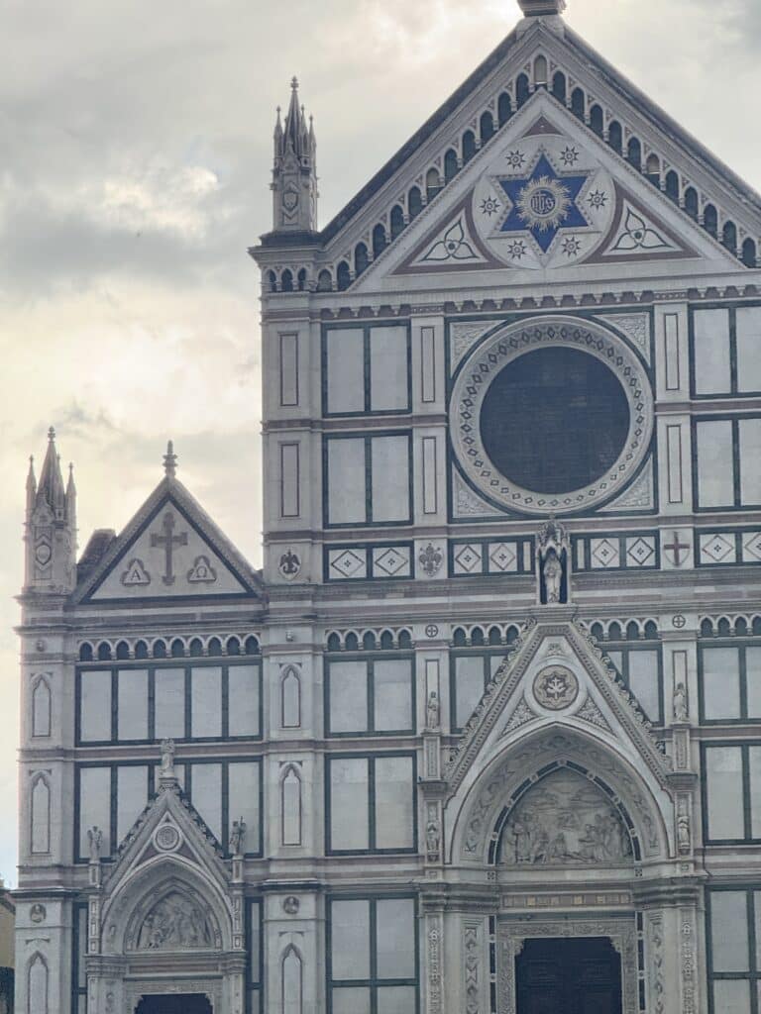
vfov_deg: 16.4
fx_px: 3517
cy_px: 507
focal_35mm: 120
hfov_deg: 12.3
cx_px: 380
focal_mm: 15.66
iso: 50
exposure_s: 1/162
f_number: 2.8
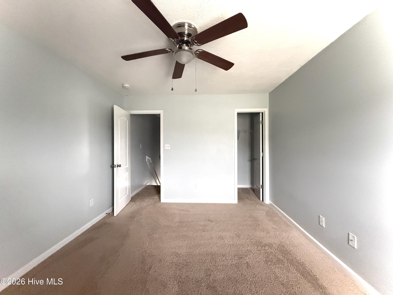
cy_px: 148
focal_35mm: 14
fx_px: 159
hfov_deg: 102.1
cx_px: 196
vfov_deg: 85.7
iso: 1250
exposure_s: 1/60
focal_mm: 2.22
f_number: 2.2
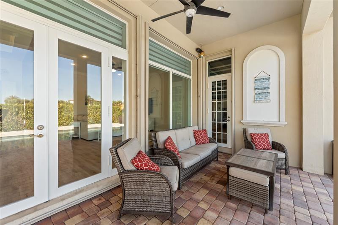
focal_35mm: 14
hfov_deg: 104.3
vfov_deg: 81.2
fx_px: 131
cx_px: 169
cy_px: 112
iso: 500
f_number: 2.2
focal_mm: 14
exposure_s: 1/1600
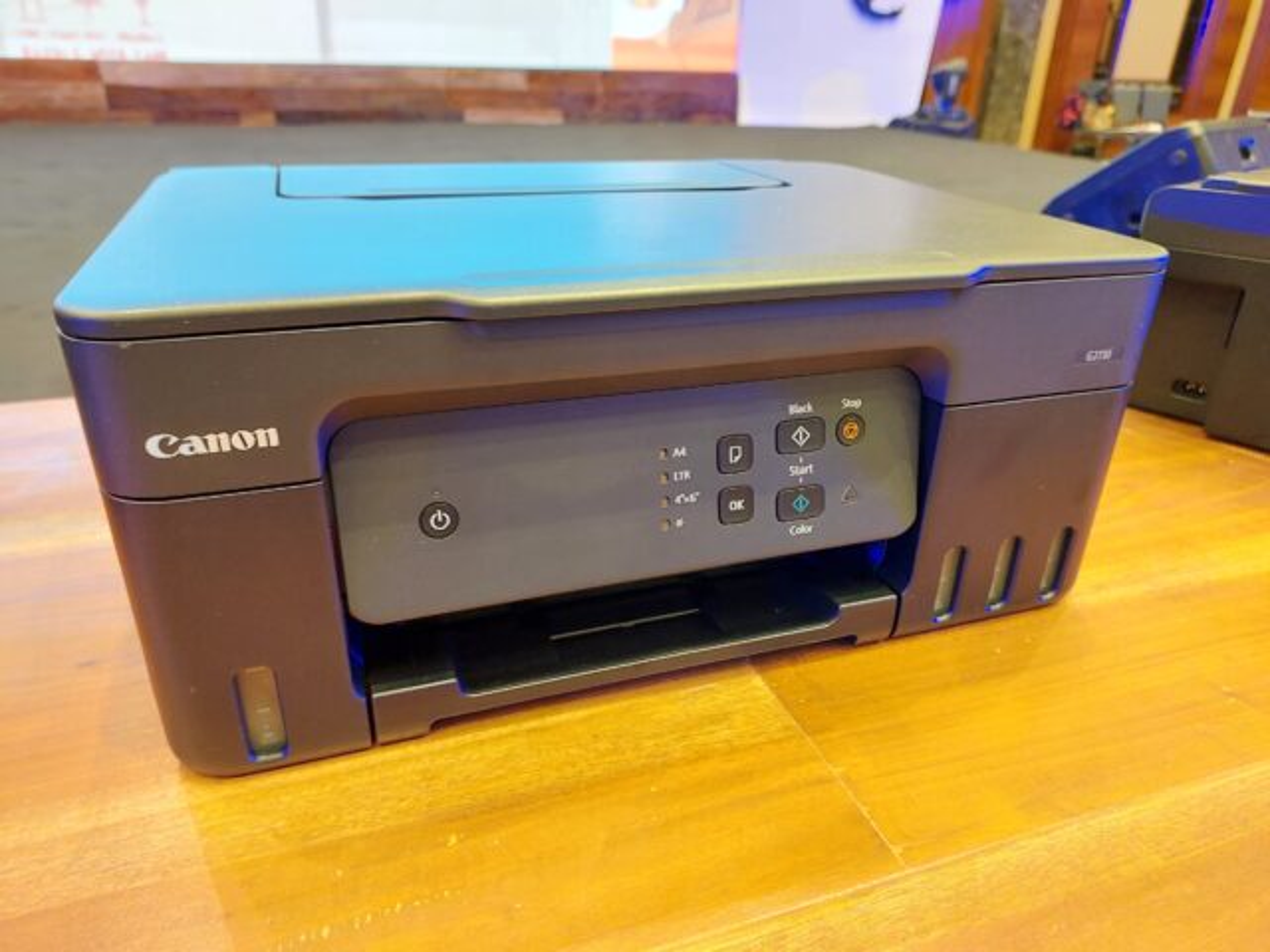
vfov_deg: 58.9
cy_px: 476
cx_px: 635
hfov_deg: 73.9
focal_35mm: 23
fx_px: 844
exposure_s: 1/33
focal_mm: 5.06
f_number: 1.8
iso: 500
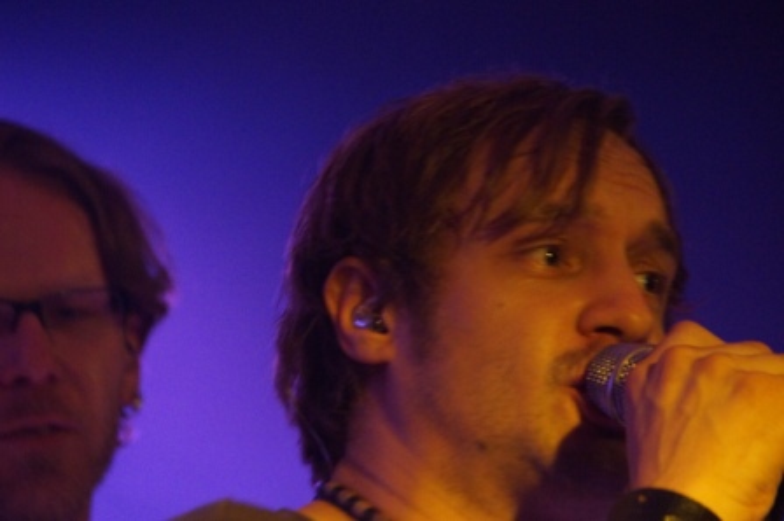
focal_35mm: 450
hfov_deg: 4.6
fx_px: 9793
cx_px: 392
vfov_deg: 3.1
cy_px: 260
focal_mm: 300
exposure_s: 1/40
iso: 3200
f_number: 6.3
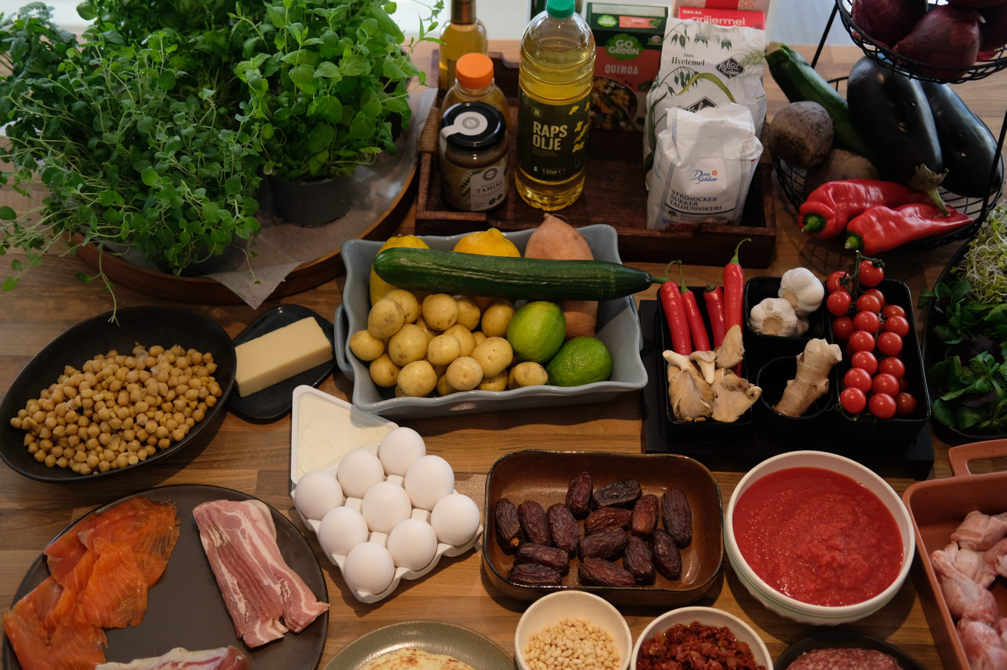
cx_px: 504
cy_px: 335
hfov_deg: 37.5
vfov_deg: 25.5
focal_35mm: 53
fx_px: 1481
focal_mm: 35
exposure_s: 1/420
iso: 400
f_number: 2.5
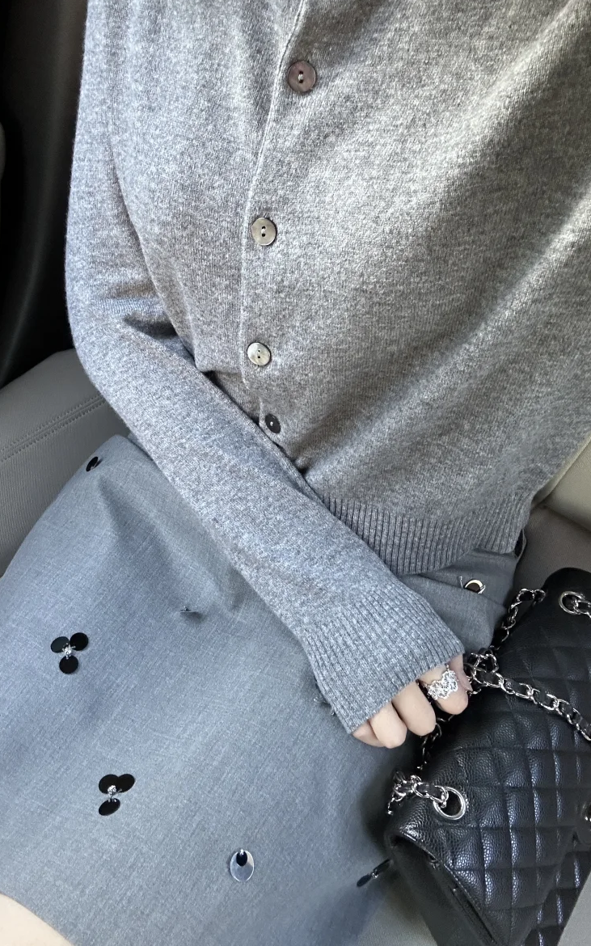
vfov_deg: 62.7
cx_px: 241
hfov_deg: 41.7
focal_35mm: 30
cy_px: 423
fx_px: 773
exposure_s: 1/51
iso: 320
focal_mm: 2.69
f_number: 1.9
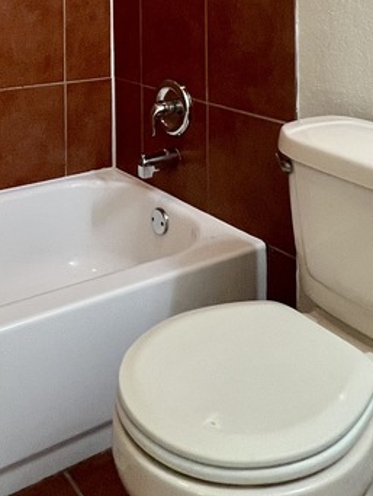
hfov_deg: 34.6
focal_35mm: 41
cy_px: -10
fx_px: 588
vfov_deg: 39.7
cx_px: 102
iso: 320
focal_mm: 1.57
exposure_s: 1/60
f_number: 1.8
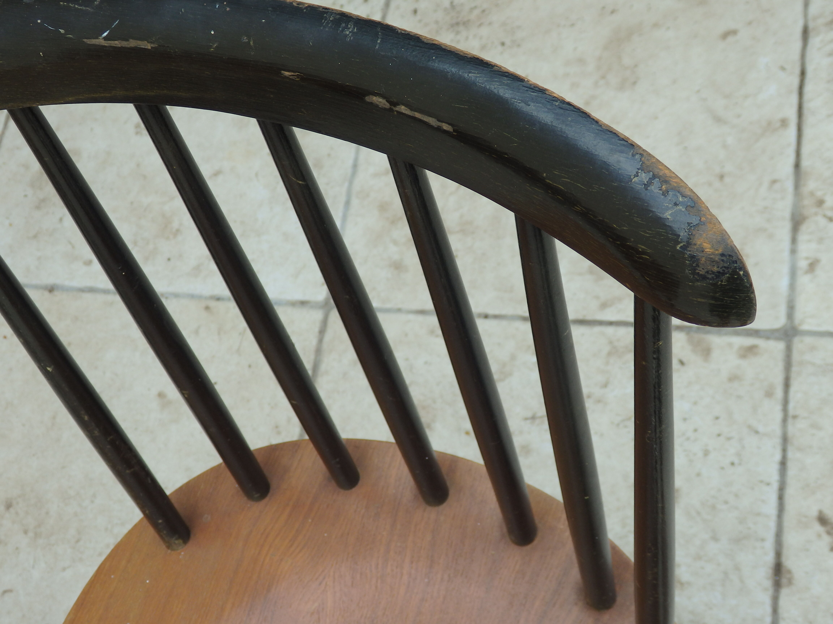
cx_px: 416
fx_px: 1083
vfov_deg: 32.2
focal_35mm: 45
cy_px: 312
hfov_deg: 42.1
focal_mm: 8
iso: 125
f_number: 3.8
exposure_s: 1/320
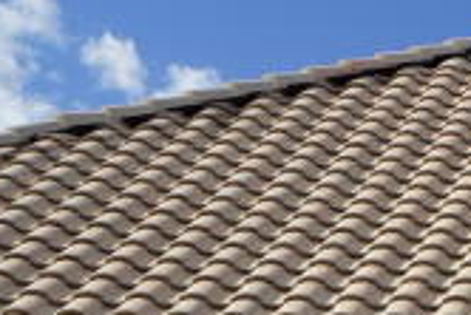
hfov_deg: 9.3
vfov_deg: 6.4
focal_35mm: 208
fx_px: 2724
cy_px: 717
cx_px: 916
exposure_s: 1/80
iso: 100
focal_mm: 30
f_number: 10
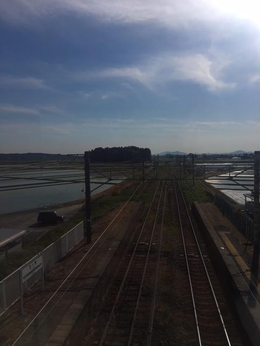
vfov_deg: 61.7
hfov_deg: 48.2
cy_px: 173
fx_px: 290
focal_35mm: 29
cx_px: 130
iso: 25
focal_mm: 4.2
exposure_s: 1/4049
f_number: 2.2
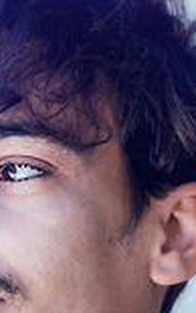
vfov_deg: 4.2
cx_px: -22
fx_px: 4286
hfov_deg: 2.6
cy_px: 372
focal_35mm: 502
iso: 160
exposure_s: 1/80
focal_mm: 85
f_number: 5.6
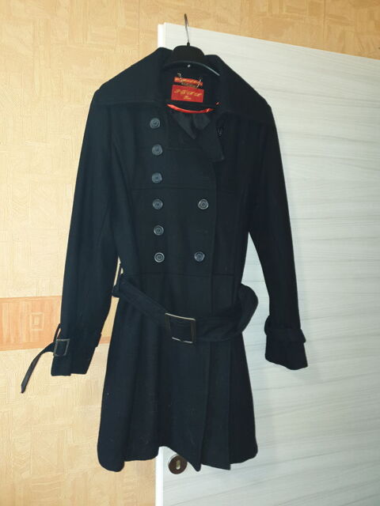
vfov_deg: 67.3
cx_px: 190
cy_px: 253
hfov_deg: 53.1
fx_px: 381
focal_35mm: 26
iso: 125
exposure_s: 1/11
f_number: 1.5
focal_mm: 4.3
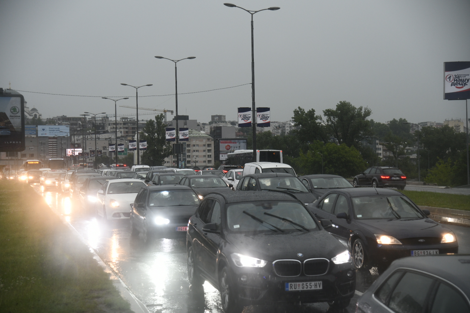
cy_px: 156
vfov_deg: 20.9
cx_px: 235
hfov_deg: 31.0
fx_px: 849
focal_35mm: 65
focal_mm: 65
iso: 1000
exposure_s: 1/200
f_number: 4
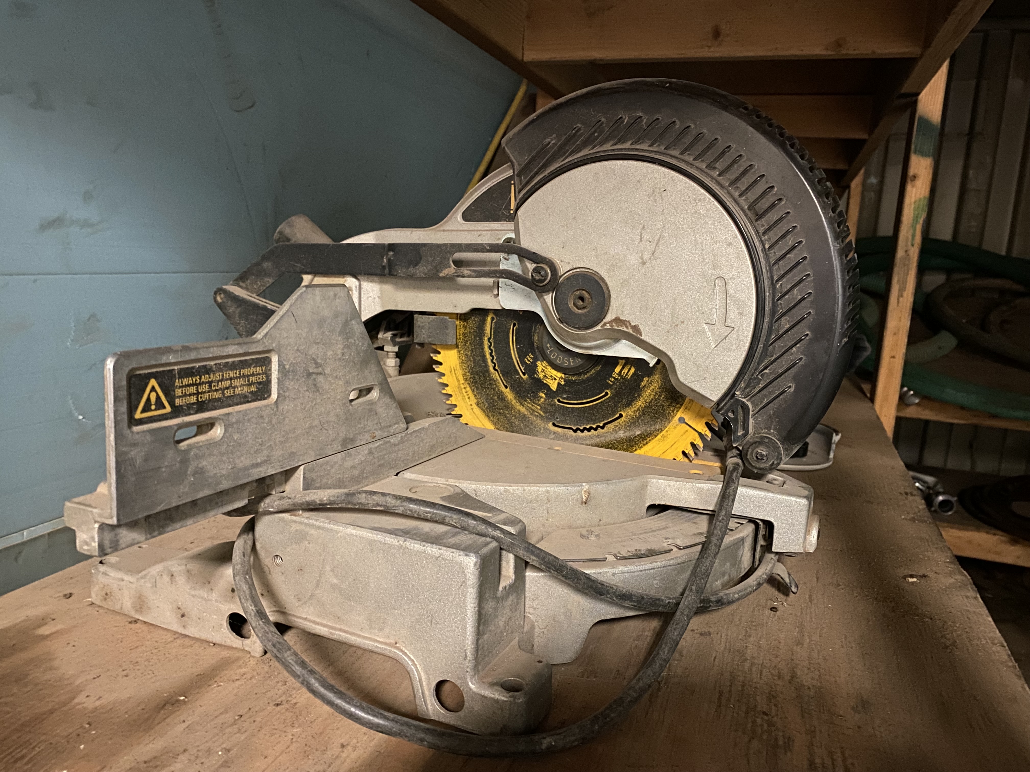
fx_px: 774
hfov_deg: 67.3
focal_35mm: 26
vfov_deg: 53.1
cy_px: 386
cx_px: 515
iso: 500
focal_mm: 4.25
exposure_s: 1/8
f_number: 1.8
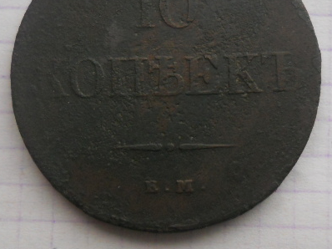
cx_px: 189
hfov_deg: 29.4
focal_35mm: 66
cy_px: 94
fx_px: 633
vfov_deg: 22.2
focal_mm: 6.72
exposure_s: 1/200
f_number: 3.1
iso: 400
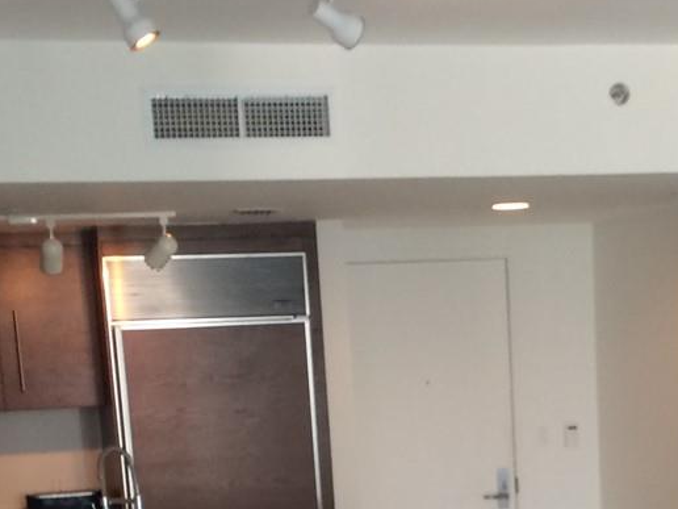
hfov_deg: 21.6
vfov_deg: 15.4
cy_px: 710
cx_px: 502
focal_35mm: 90
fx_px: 1763
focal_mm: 4.15
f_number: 2.2
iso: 32
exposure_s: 1/40
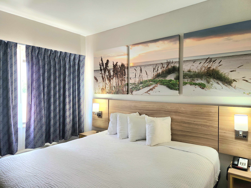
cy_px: 94
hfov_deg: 73.9
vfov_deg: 58.9
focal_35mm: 23
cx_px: 126
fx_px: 167
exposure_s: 1/120
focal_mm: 5.4
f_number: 1.8
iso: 200
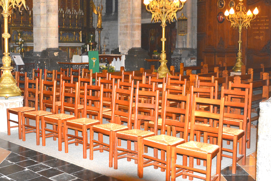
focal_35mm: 46
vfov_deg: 29.3
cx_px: 122
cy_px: 73
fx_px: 344
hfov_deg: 42.9
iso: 3200
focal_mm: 21
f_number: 3.8
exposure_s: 1/60
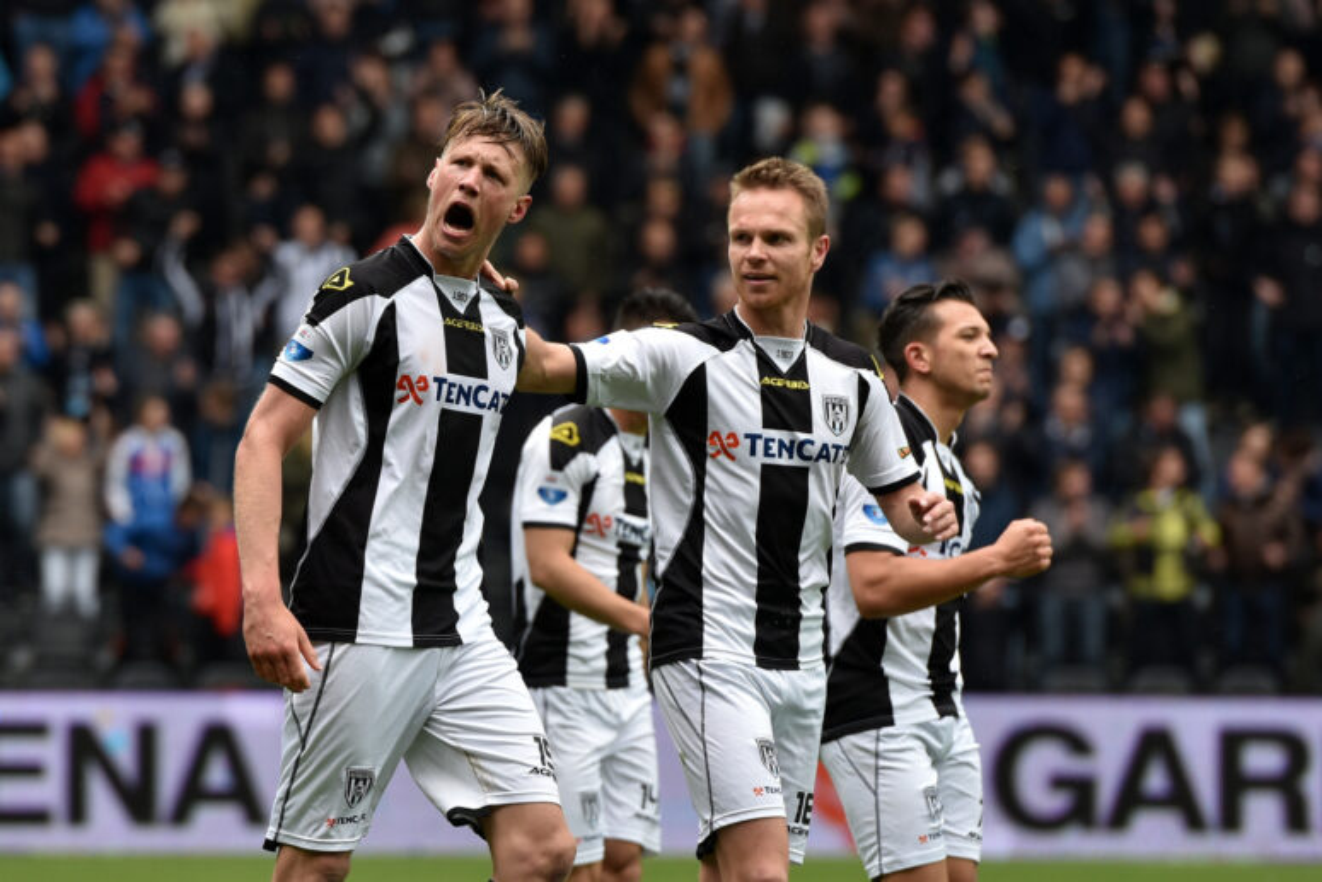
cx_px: 661
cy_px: 441
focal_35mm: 200
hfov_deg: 10.3
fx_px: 7345
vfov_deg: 6.9
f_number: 4
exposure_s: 1/1000
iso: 360
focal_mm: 200
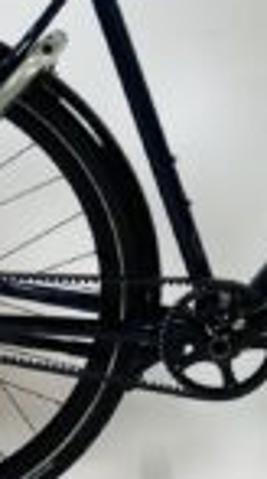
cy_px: 85
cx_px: 283
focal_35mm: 87
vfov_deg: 24.1
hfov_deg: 13.6
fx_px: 1102
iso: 80
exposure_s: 1/100
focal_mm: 4.25
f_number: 1.8
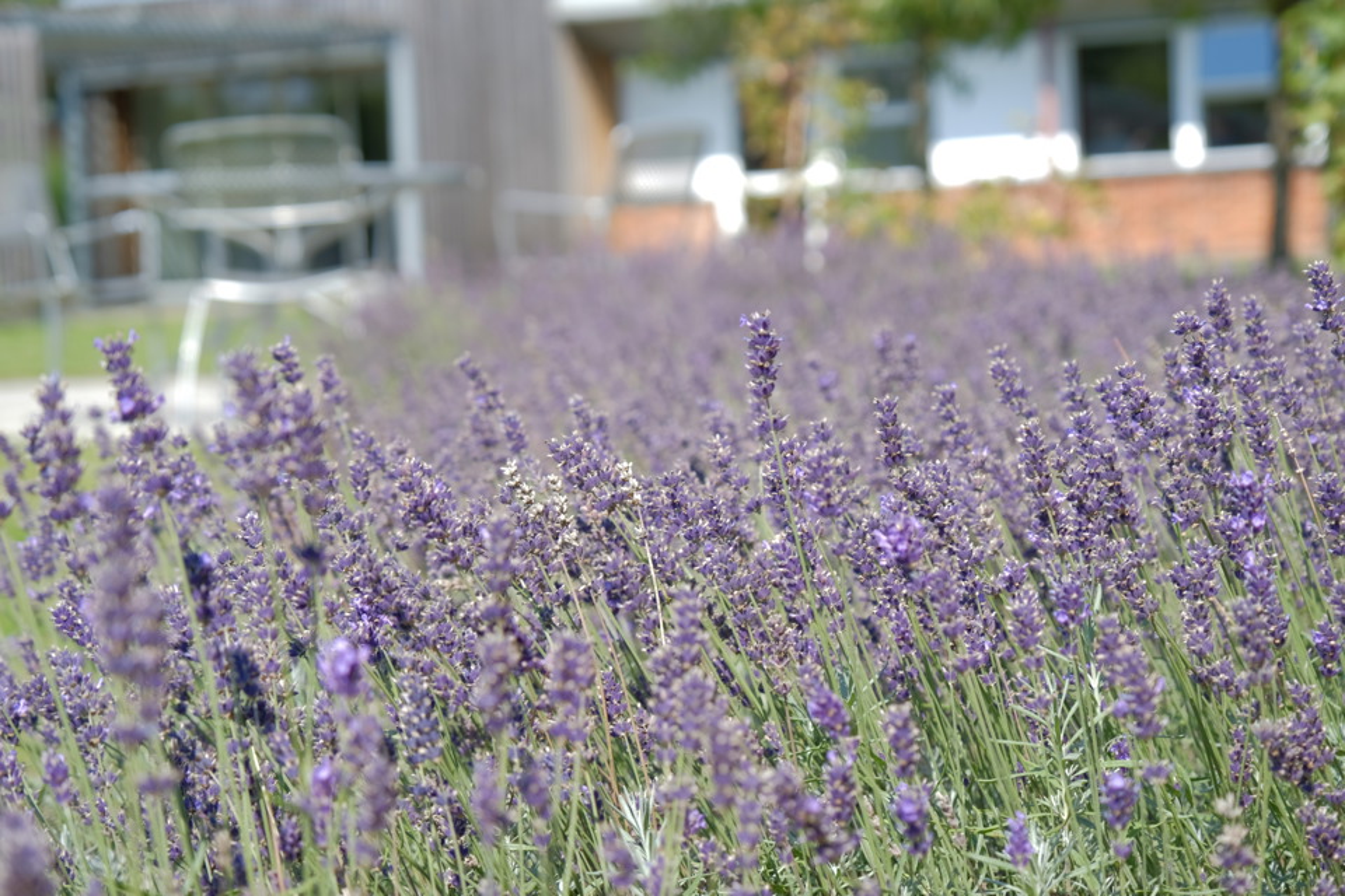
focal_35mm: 85
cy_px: 448
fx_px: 3175
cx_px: 672
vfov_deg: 16.1
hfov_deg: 23.9
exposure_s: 1/50
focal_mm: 56.5
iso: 100
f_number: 4.5
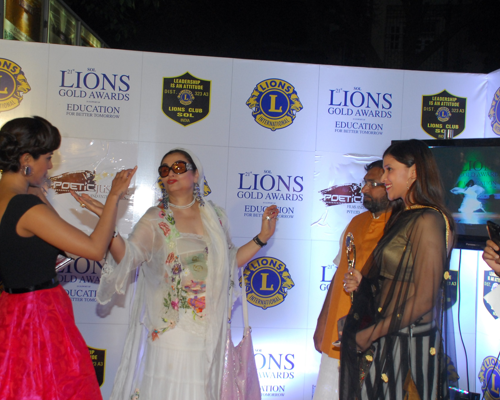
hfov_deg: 44.7
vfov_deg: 36.5
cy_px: 201
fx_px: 607
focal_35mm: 41
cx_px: 217
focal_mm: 24
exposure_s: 1/125
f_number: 3.8
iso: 640
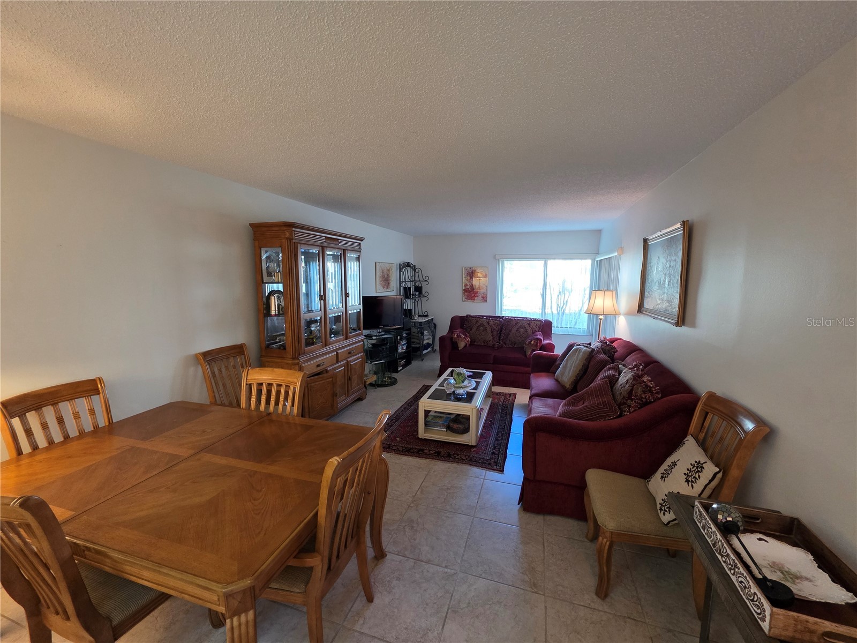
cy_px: 322
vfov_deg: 89.9
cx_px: 428
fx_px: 322
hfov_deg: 106.2
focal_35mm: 13
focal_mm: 2.2
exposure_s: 1/60
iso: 320
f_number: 1.9
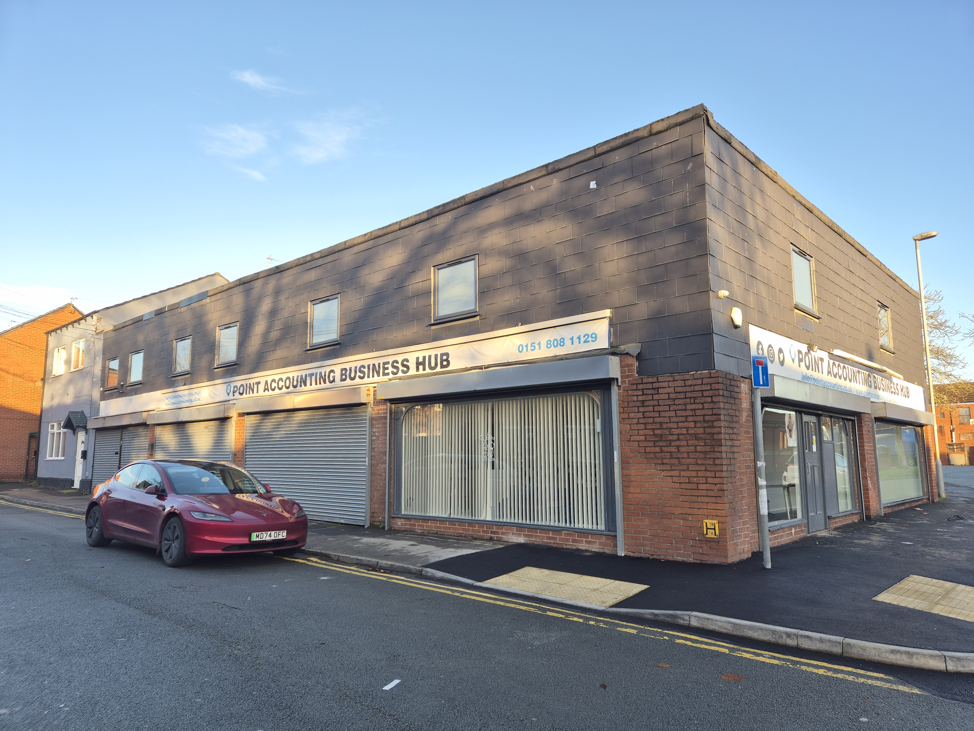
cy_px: 366
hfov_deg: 73.9
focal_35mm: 23
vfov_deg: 58.9
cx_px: 487
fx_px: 647
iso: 25
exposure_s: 1/225
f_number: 1.8
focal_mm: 5.4
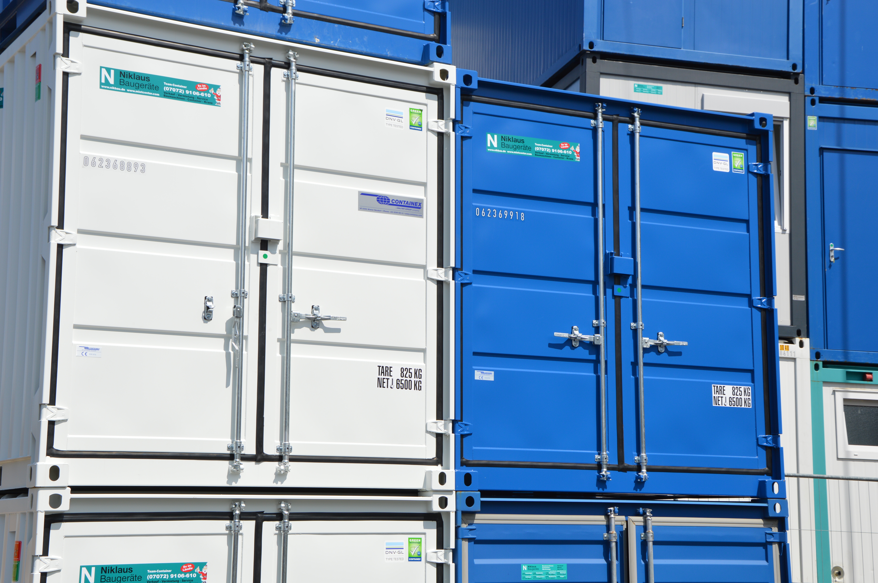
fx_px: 1462
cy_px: 292
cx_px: 439
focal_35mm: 60
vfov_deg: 22.6
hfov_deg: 33.4
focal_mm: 40
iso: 100
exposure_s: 1/320
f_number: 8
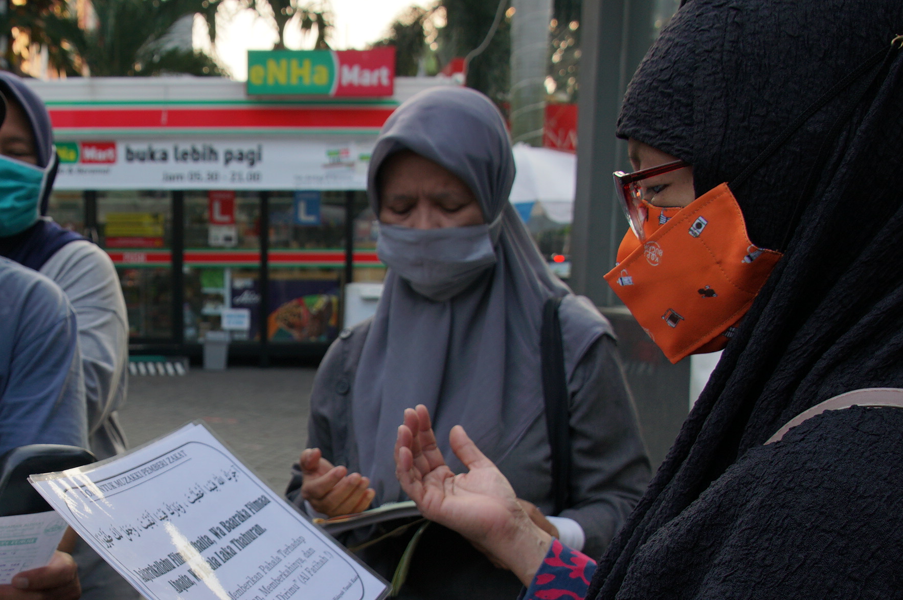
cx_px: 209
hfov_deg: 41.3
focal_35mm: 46
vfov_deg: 28.6
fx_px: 1153
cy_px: 467
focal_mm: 18
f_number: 5
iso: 100
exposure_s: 1/125
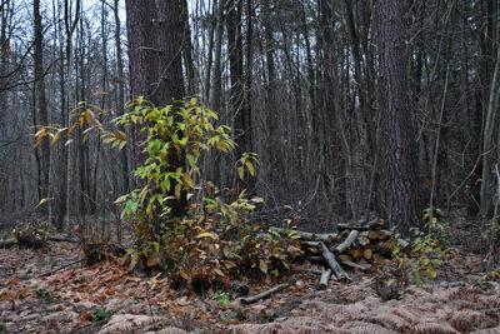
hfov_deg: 38.2
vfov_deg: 26.0
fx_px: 722
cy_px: 167
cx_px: 250
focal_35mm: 52
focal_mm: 35
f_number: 4.5
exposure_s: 1/125
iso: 2500
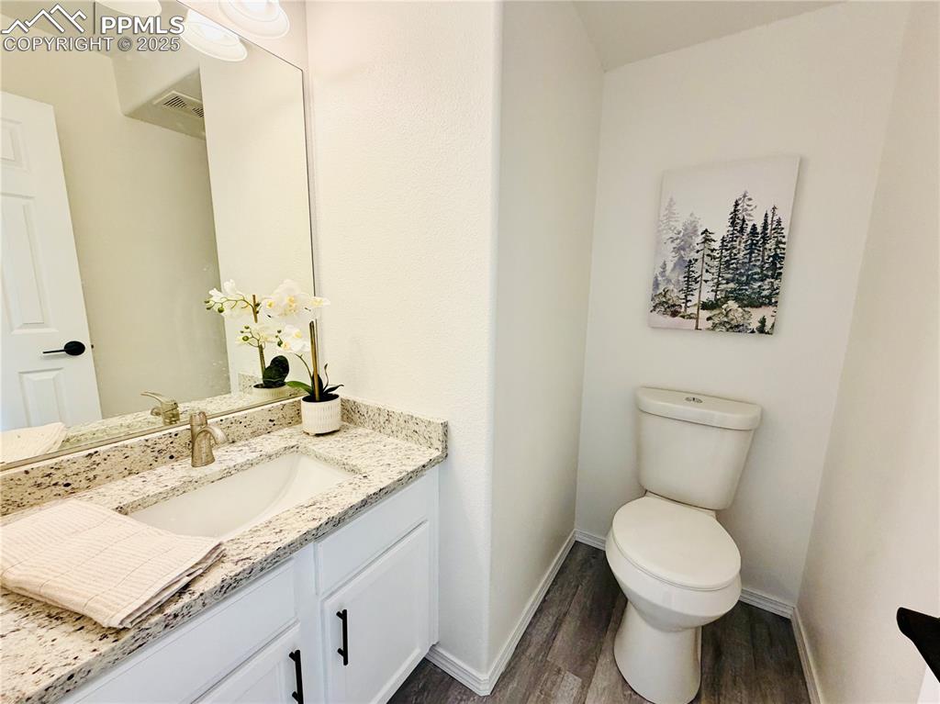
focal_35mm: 14
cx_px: 470
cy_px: 352
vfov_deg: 85.6
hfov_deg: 102.1
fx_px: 380
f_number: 2.2
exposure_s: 1/120
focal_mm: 2.22
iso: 200
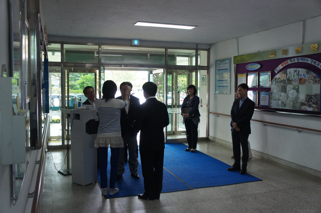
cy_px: 106
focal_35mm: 32
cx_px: 160
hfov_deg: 59.5
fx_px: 281
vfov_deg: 41.7
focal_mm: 21
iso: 1000
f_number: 4
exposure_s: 1/250
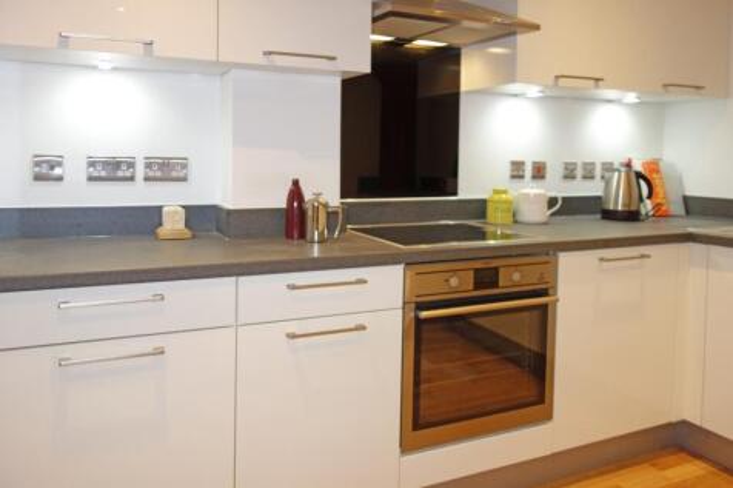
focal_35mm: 28
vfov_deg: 46.4
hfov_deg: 65.5
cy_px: 244
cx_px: 366
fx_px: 570
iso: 125
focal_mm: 10.4
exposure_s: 1/40
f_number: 1.8
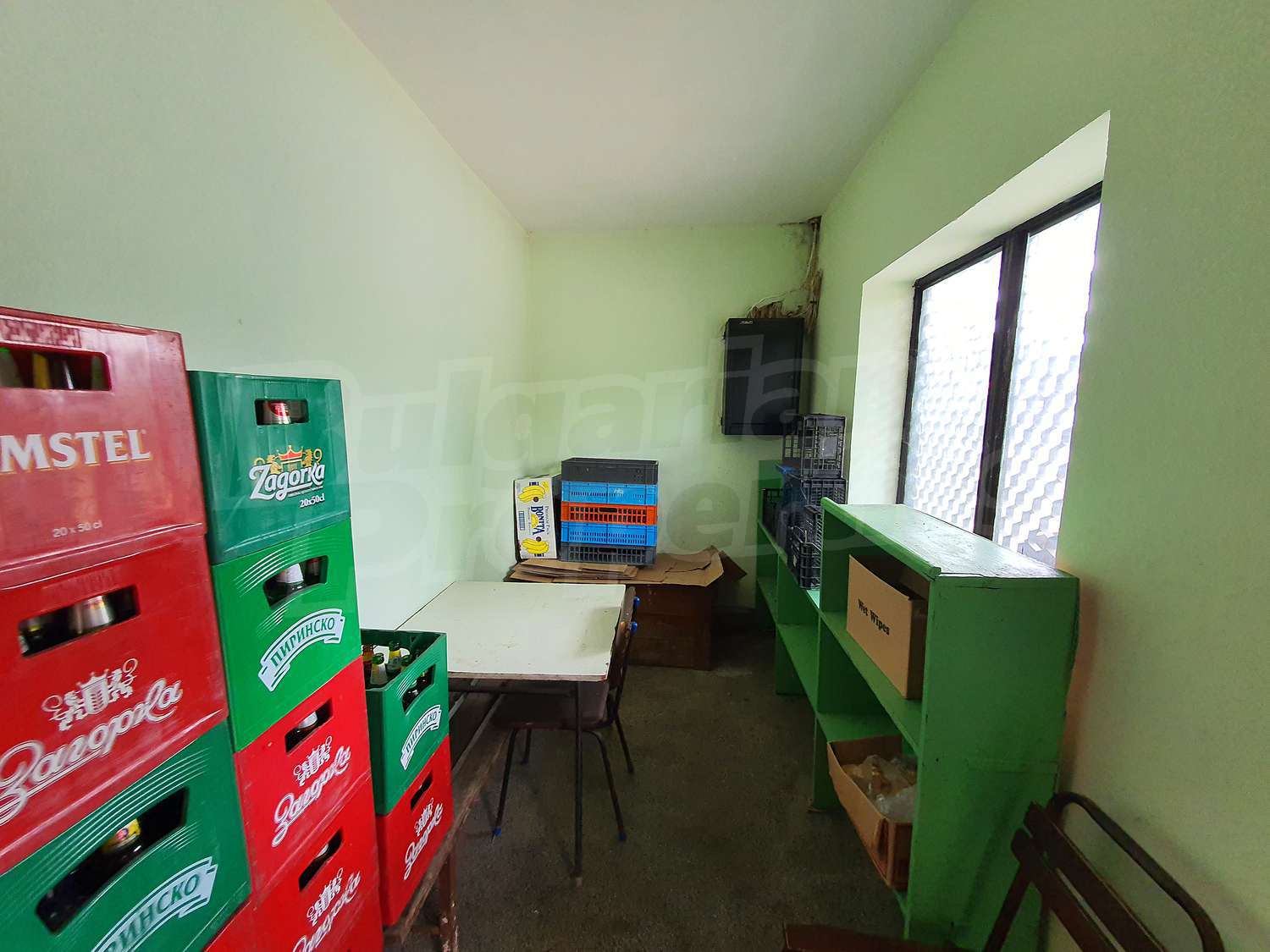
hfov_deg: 106.2
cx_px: 635
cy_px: 476
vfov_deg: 89.9
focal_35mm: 13
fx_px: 477
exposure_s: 1/50
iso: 125
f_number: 2.2
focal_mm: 1.8
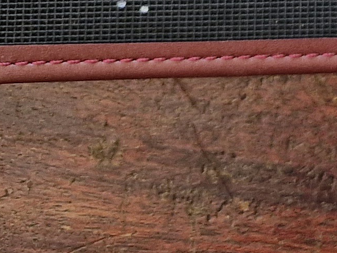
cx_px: 784
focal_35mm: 142
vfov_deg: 8.7
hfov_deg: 11.6
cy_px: -492
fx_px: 1382
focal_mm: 5.54
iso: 125
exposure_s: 1/100
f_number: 1.8
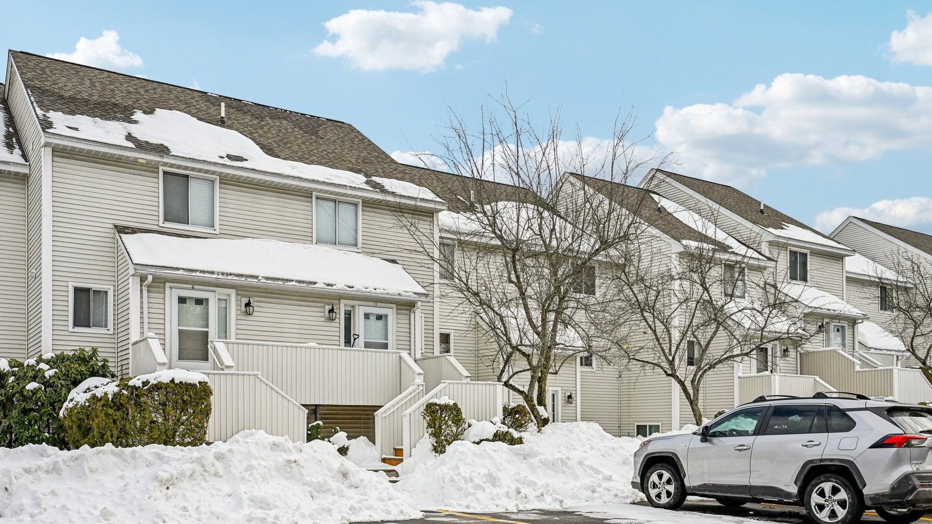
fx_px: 791
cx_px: 458
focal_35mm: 32
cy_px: 298
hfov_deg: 61.0
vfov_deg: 36.6
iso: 400
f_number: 8
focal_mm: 30
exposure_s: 1/1600
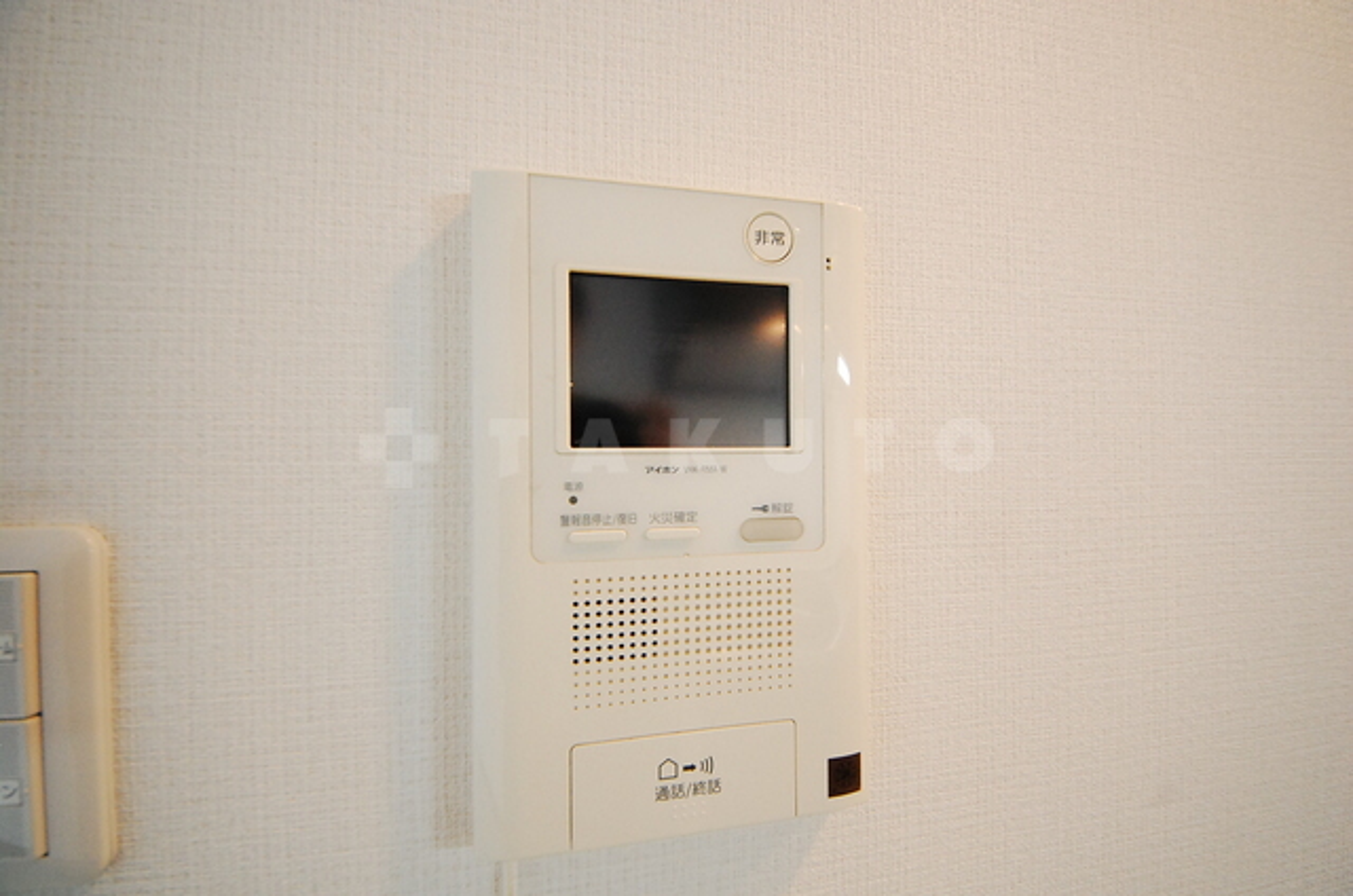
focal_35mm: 12
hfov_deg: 112.7
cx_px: 676
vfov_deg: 89.8
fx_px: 450
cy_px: 448
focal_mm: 8
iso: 1600
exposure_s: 1/30
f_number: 4.5
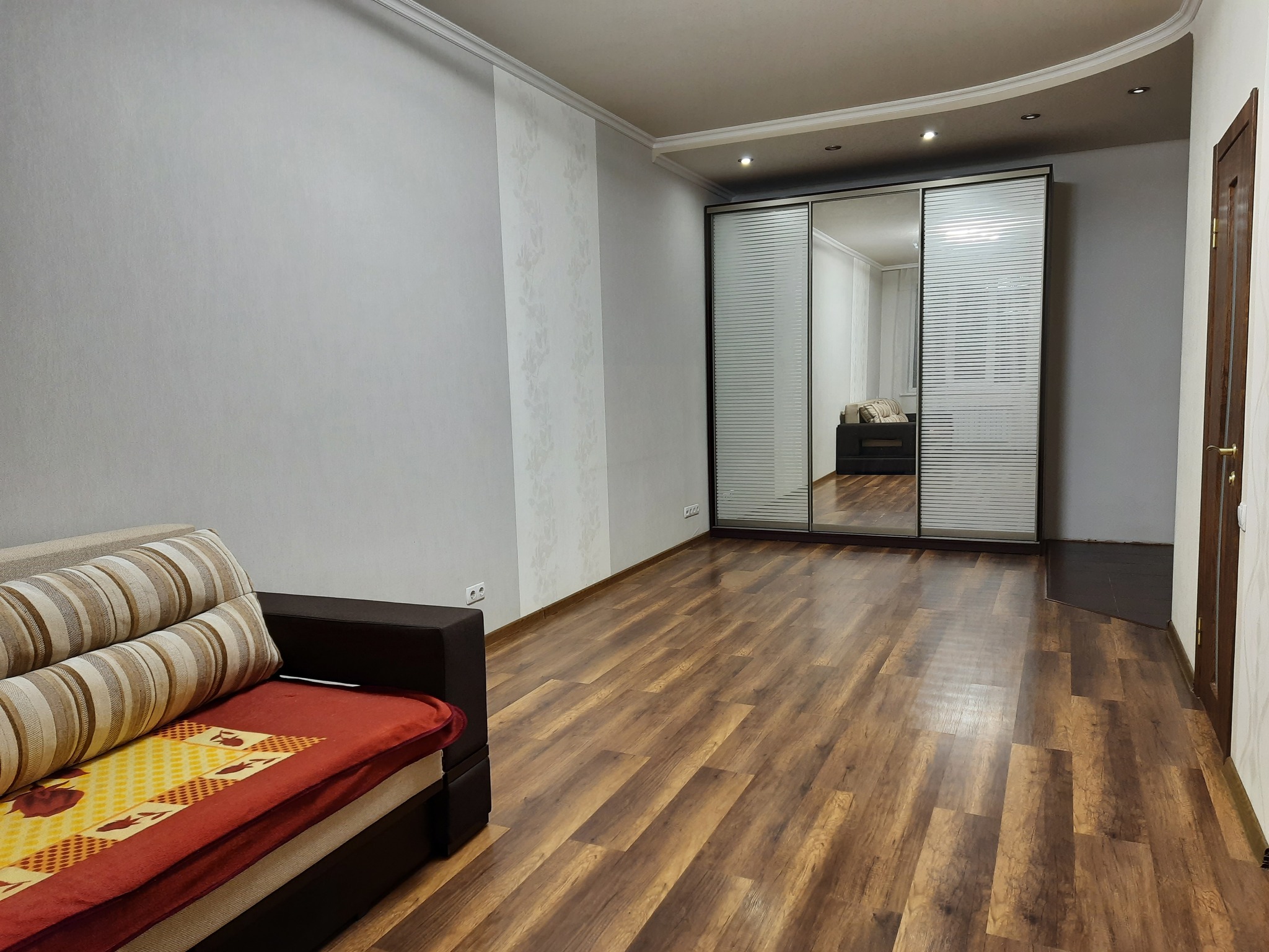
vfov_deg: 56.8
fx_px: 880
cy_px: 476
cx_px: 634
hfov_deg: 71.6
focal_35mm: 24
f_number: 1.8
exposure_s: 1/50
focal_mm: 5.23
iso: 125
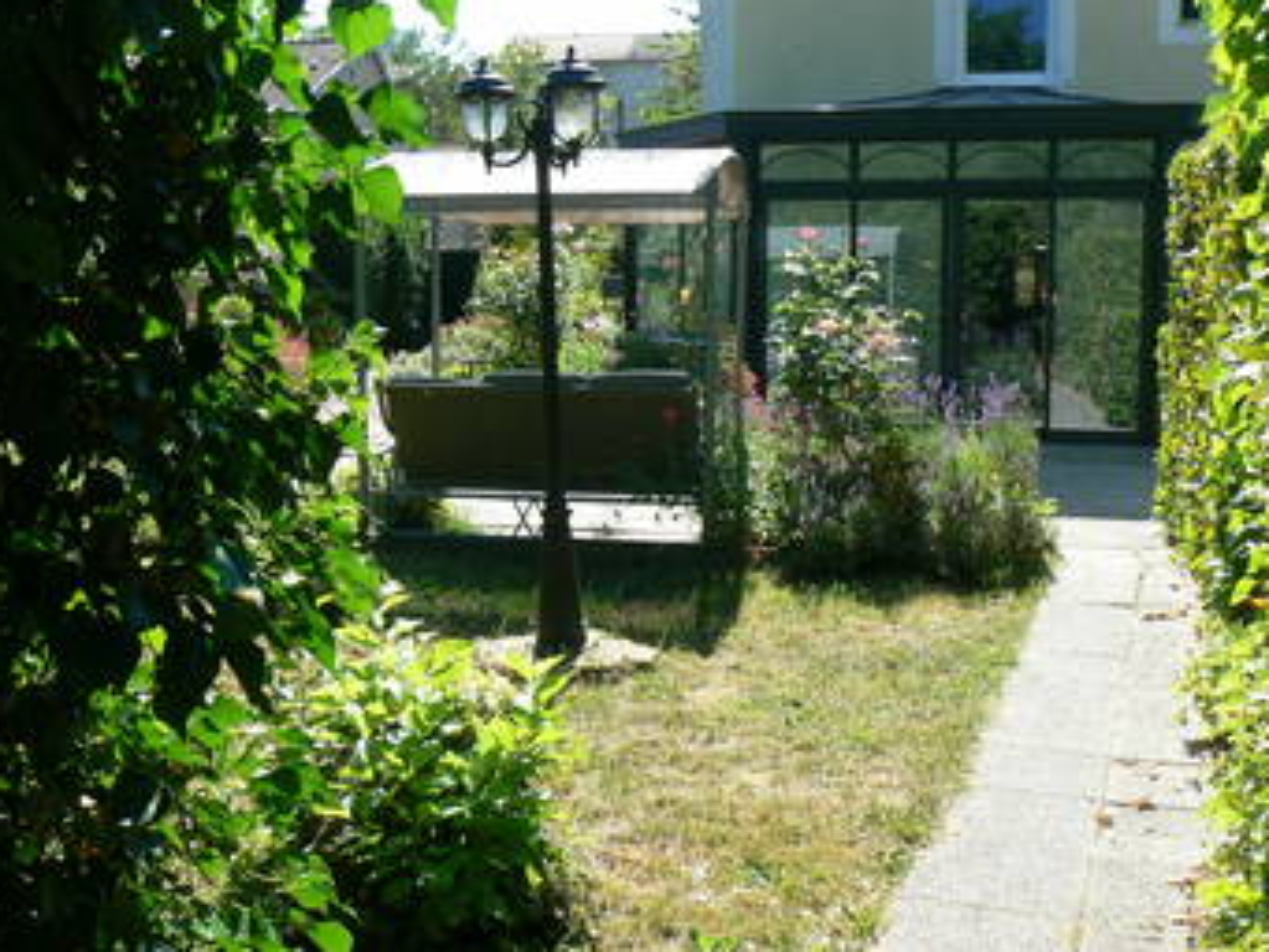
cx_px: 648
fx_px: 1394
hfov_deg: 49.0
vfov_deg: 37.7
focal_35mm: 38
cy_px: 457
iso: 80
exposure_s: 1/125
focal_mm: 6
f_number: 5.6
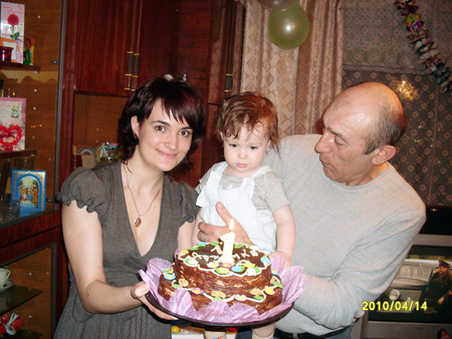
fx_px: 496
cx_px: 226
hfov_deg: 49.0
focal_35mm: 38
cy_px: 170
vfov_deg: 37.8
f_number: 2.8
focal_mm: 6.3
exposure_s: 1/45
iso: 100
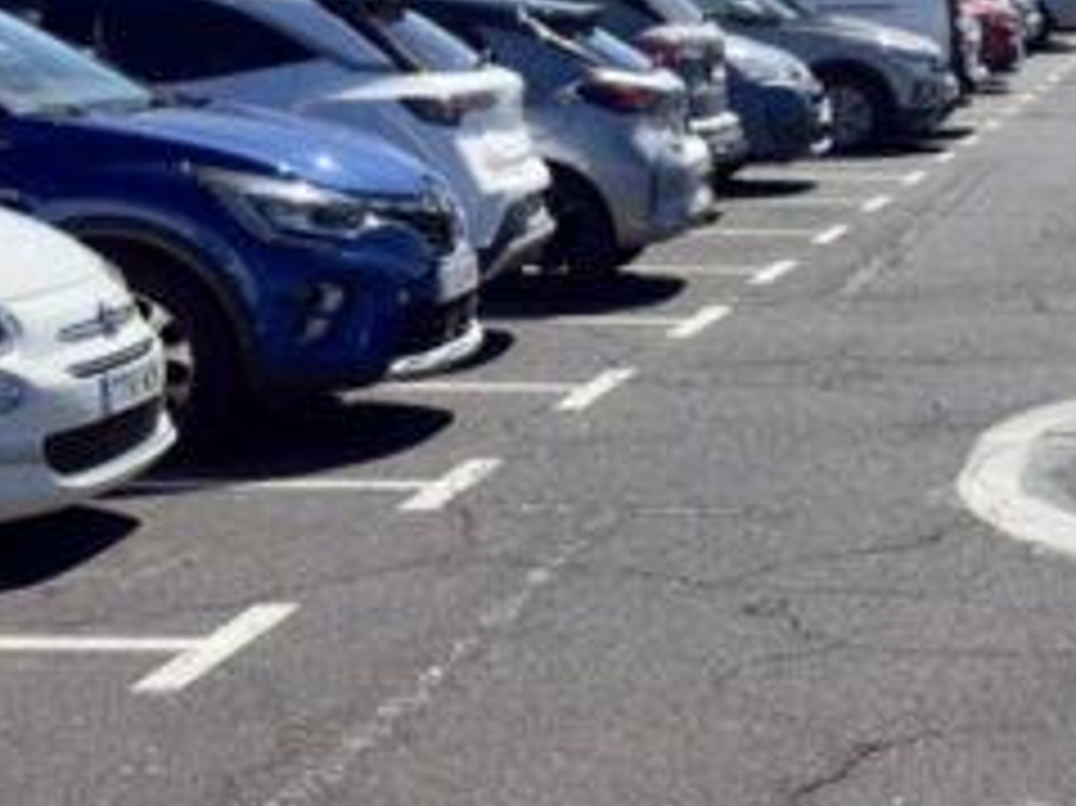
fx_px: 3200
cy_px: 608
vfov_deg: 14.3
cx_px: 1207
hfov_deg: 18.3
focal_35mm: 103
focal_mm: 6.76
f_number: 1.78
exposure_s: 1/6494
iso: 64
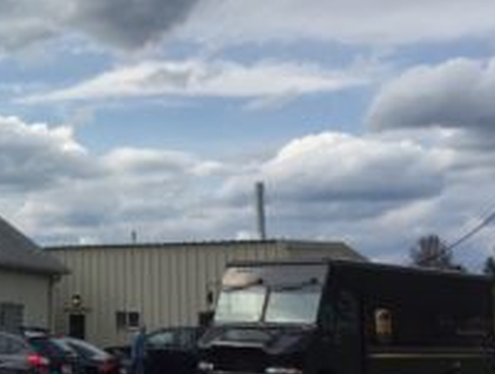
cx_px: -27
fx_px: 975
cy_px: 177
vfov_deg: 21.7
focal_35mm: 68
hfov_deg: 26.6
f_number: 2.2
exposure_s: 1/3300
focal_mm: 4.15
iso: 32
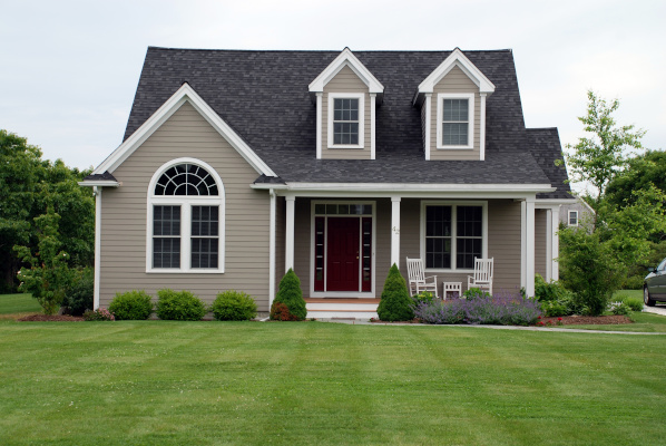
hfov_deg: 33.4
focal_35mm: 60
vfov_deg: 22.7
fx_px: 1111
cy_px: 223
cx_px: 333
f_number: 6.3
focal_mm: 40
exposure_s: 1/160
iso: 100
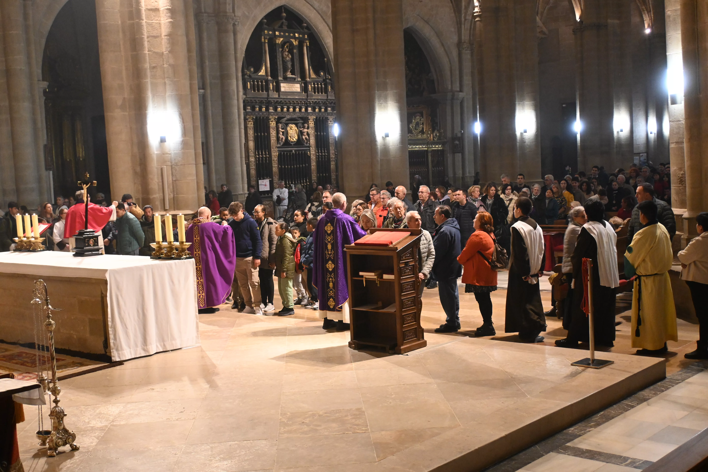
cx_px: 354
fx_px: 855
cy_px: 236
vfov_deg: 30.8
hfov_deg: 45.0
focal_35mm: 44
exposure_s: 1/50
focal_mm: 29
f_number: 4.8
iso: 3200
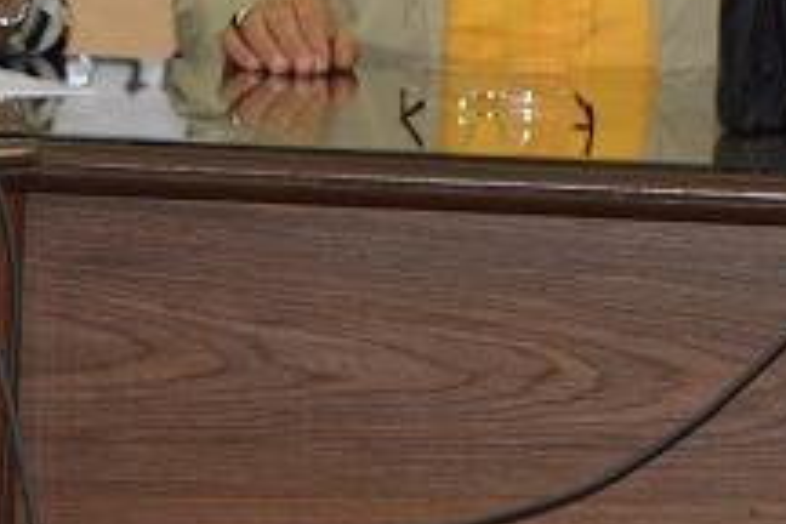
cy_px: -226
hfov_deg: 5.6
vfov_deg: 3.8
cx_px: 342
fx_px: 7969
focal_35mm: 365
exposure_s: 1/60
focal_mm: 70
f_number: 4
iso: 560
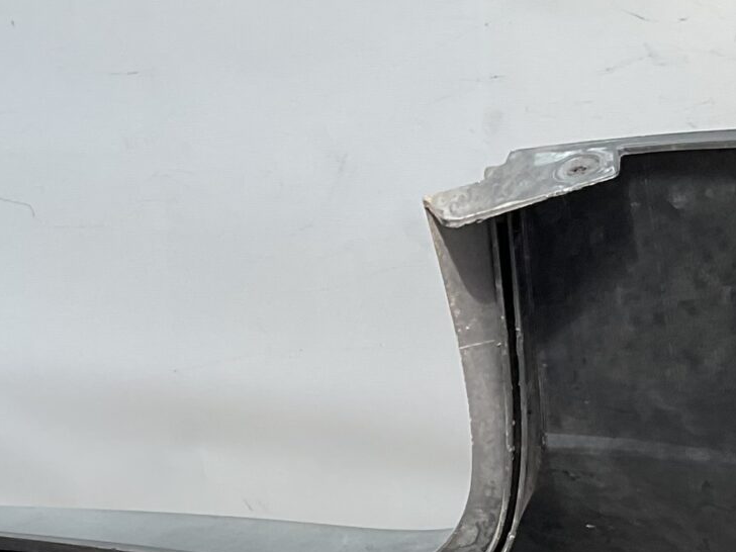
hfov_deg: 19.2
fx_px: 2169
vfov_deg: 13.7
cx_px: 451
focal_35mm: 102
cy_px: 801
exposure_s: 1/250
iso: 16
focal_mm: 3
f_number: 1.8
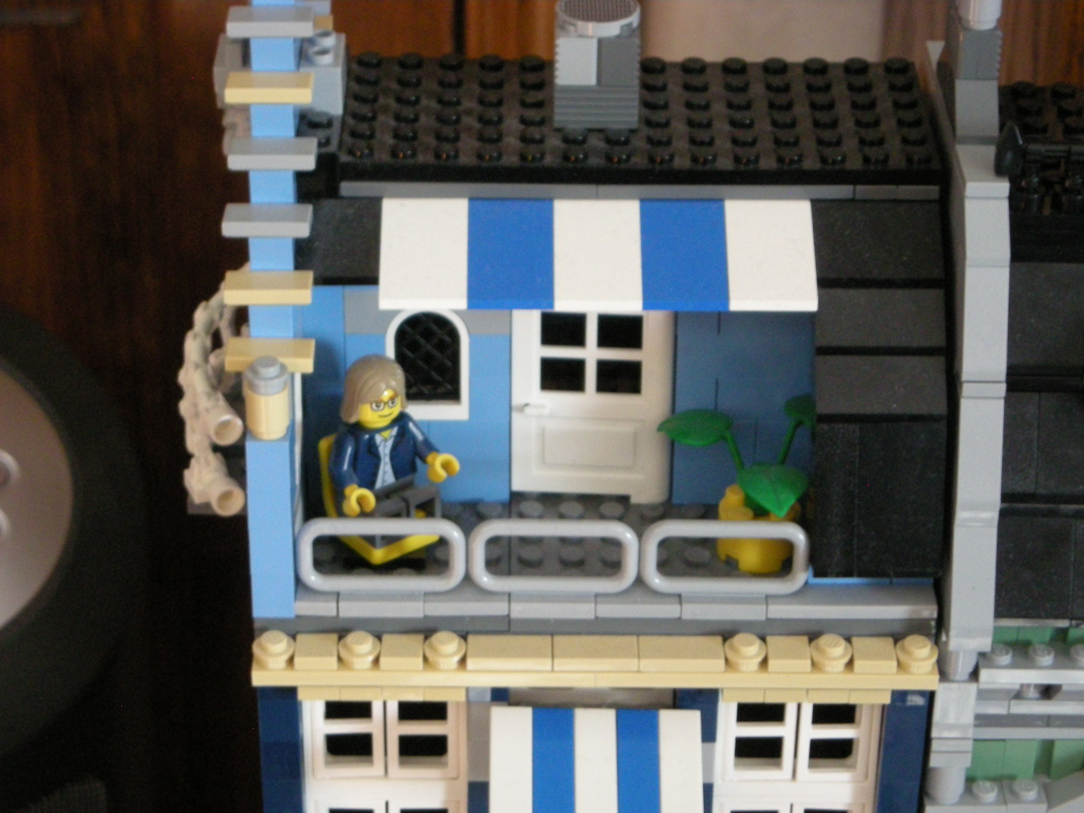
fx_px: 3320
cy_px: 409
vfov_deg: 14.0
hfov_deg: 18.5
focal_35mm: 106
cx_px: 540
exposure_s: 1/10.4
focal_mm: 17.1
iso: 400
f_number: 4.7
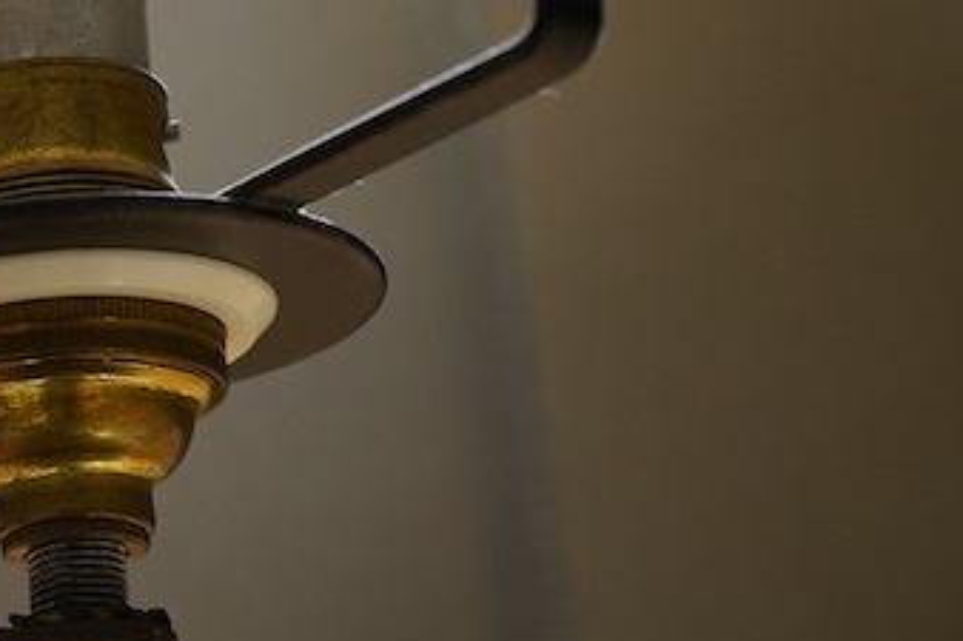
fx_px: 3208
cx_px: 14
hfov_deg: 16.7
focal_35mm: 120
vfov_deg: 11.4
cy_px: 308
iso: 1250
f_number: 6.3
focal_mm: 30
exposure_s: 1/125
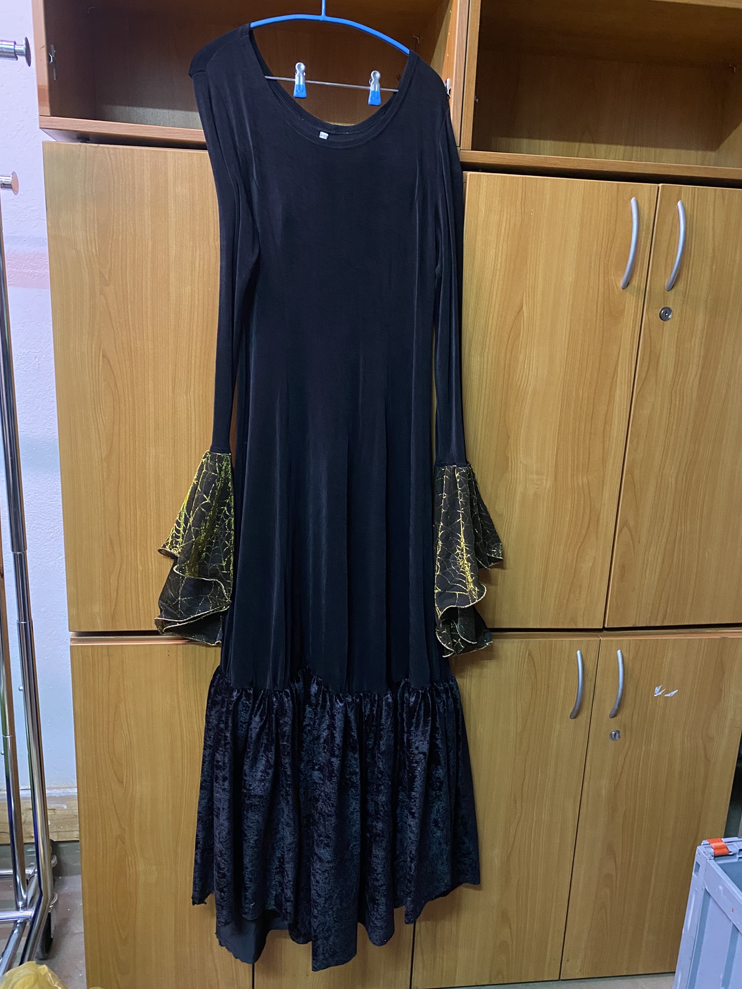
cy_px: 501
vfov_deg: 65.3
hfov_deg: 51.4
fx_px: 772
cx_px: 378
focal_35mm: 27
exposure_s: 1/25
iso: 640
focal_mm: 4.25
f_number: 1.8
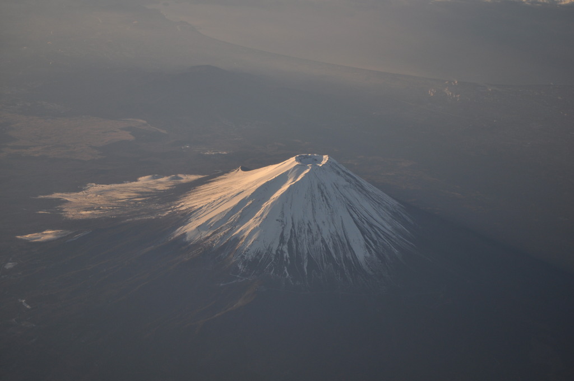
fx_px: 1099
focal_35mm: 69
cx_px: 287
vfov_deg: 19.7
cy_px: 190
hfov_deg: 29.3
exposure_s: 1/640
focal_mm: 46
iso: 200
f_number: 5.3
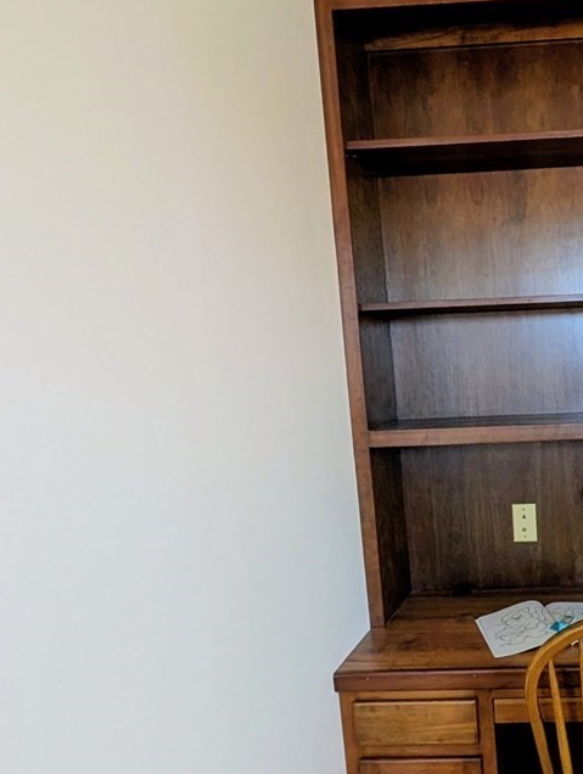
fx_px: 649
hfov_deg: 42.2
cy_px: 482
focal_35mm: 29
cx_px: 575
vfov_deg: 60.8
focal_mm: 2.02
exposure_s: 1/40
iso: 90
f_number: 1.7
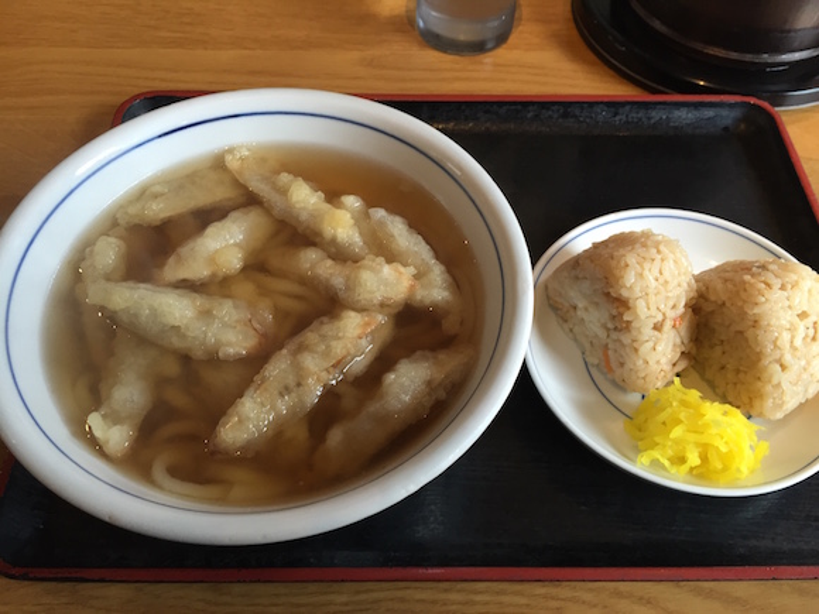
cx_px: 410
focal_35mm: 29
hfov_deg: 61.7
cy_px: 307
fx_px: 686
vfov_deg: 48.2
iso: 64
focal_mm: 4.15
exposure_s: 1/30
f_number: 2.2
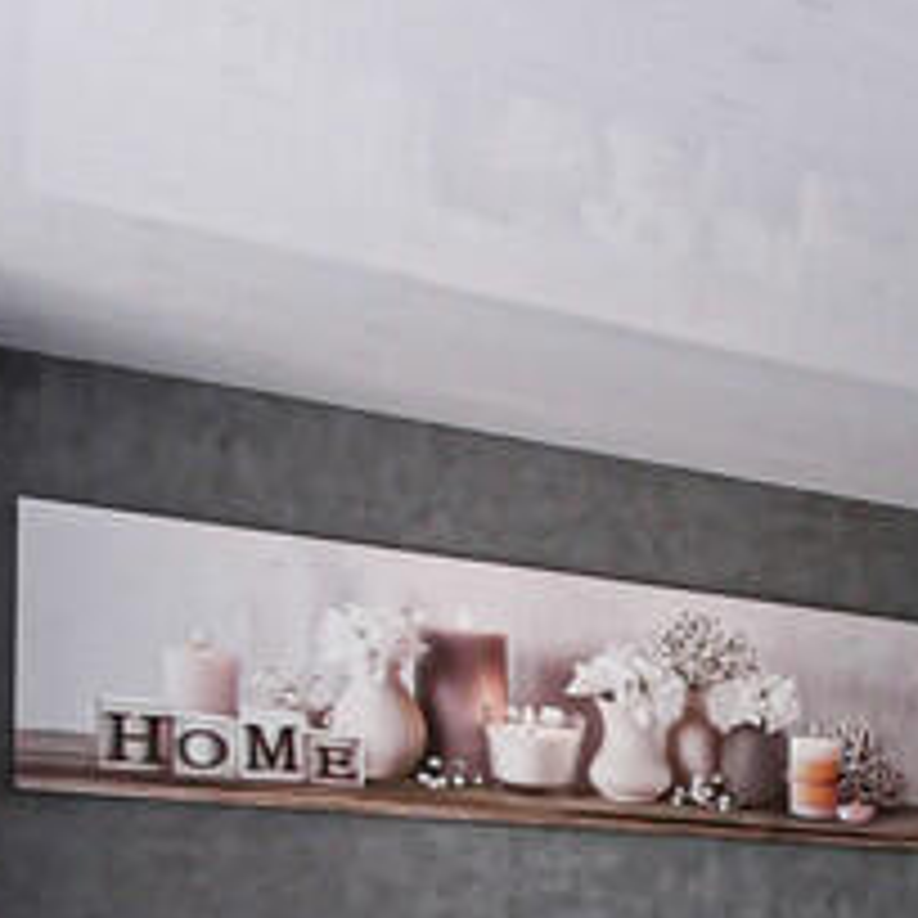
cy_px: 1107
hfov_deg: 17.3
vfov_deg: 25.0
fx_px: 1860
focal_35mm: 62
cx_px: 1948
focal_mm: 7
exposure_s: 1/60
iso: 320
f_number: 4
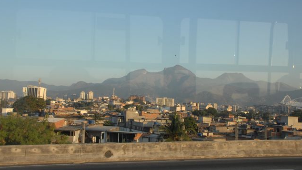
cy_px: 73
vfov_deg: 31.2
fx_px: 304
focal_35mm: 38
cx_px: 151
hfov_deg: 52.8
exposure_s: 1/500
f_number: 5.3
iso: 500
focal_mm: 24
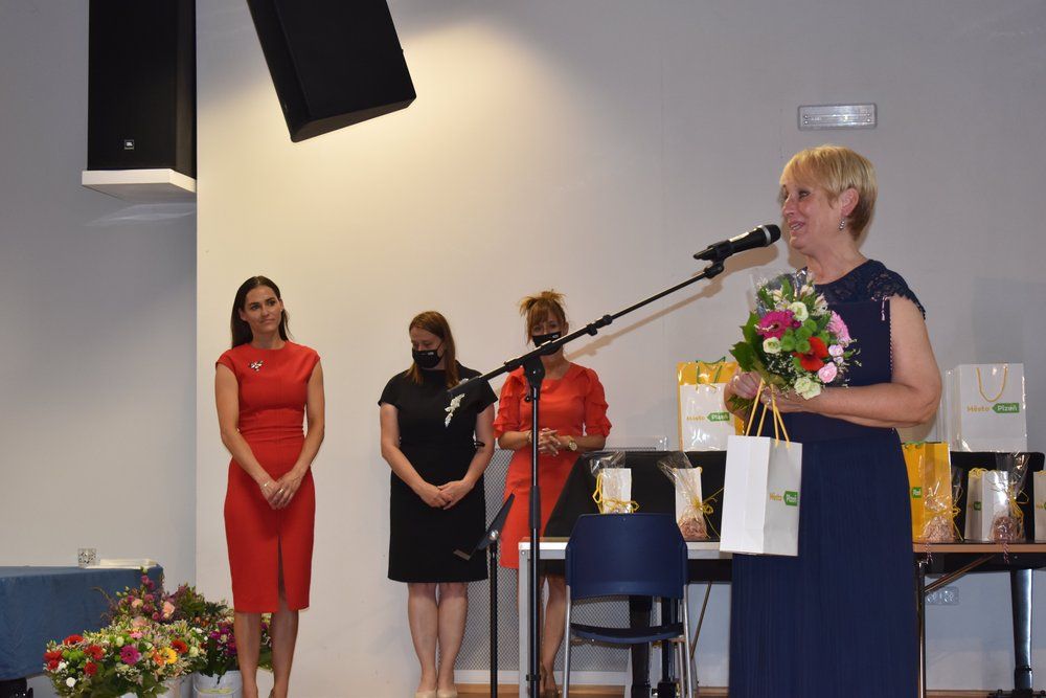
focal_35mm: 72
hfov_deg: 28.1
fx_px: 2092
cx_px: 523
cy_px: 349
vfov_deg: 18.9
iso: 560
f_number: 5.3
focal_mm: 48
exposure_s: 1/80
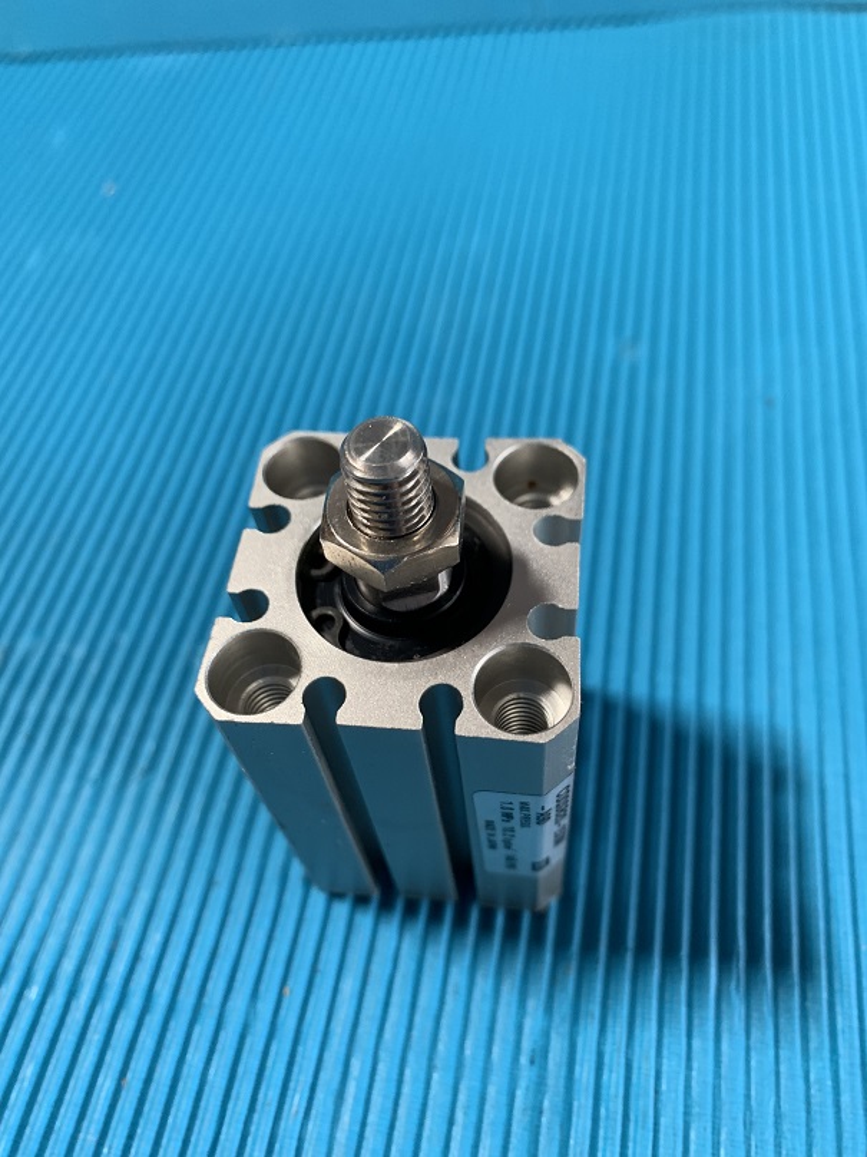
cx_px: 434
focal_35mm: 26
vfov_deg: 67.3
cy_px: 578
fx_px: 868
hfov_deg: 53.1
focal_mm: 4.25
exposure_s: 1/60
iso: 200
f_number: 1.8
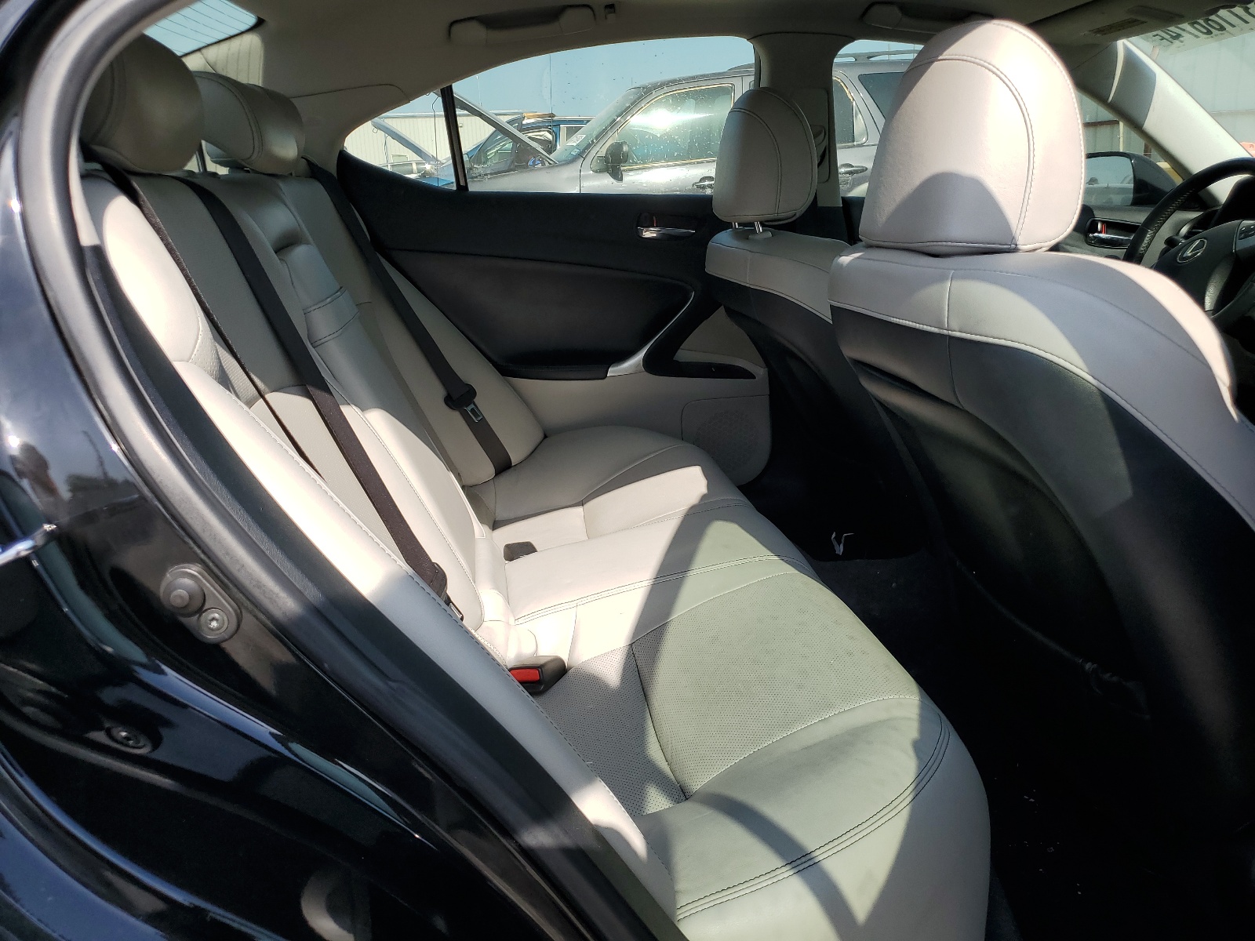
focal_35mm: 26
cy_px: 470
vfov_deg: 53.1
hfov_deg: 67.3
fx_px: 943
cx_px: 628
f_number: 1.5
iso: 50
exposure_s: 1/1429
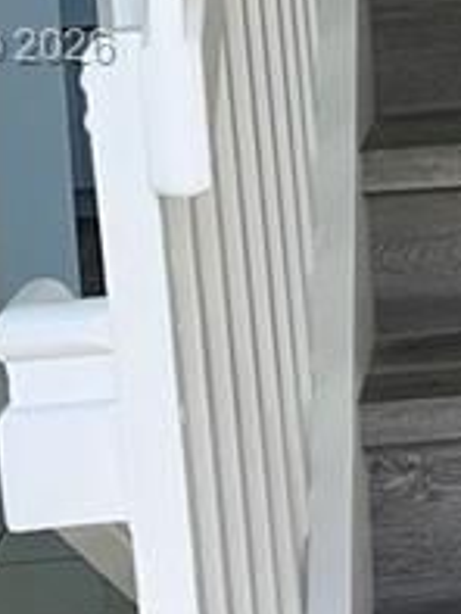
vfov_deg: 12.4
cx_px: 938
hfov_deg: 8.8
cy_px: 50
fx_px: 2803
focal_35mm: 158
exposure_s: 1/221
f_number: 1.6
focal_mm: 5.1
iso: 32
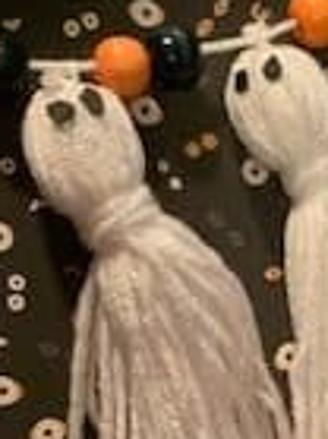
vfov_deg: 15.6
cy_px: 575
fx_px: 1518
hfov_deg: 11.9
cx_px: 467
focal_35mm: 120
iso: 640
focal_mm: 4.25
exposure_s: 1/30
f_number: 1.8
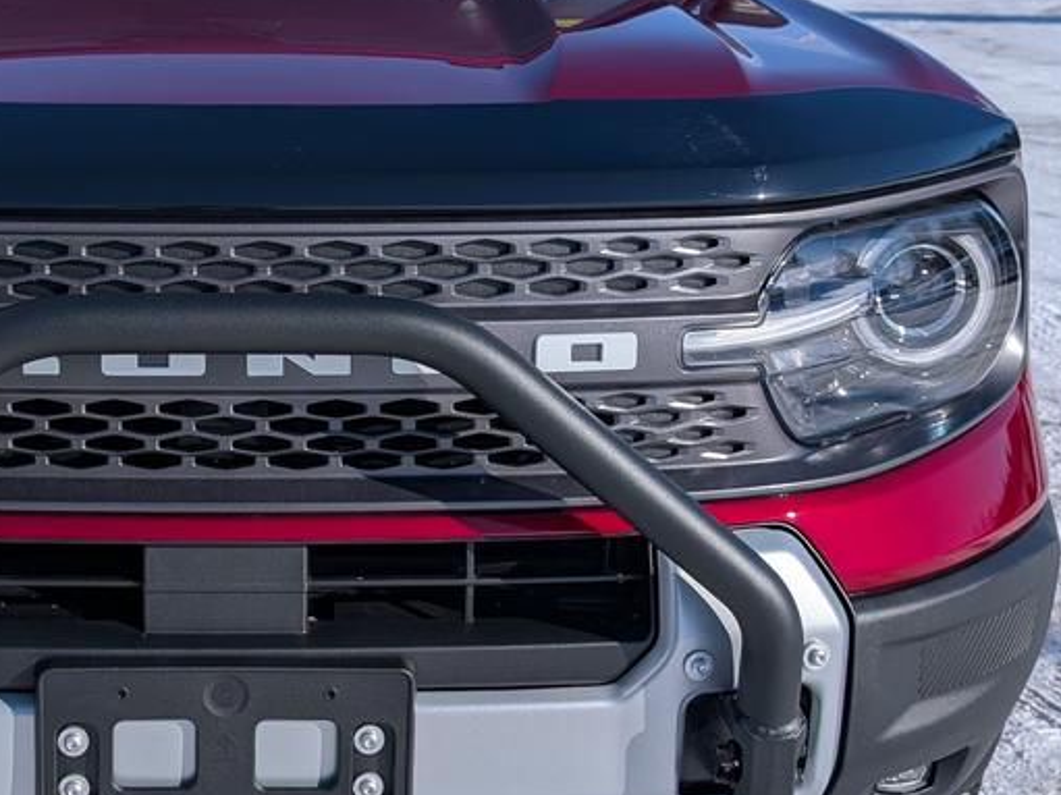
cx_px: 213
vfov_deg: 24.3
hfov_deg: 31.4
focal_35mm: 60
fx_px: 1839
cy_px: 251
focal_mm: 6.9
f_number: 1.68
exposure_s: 1/1938
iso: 21
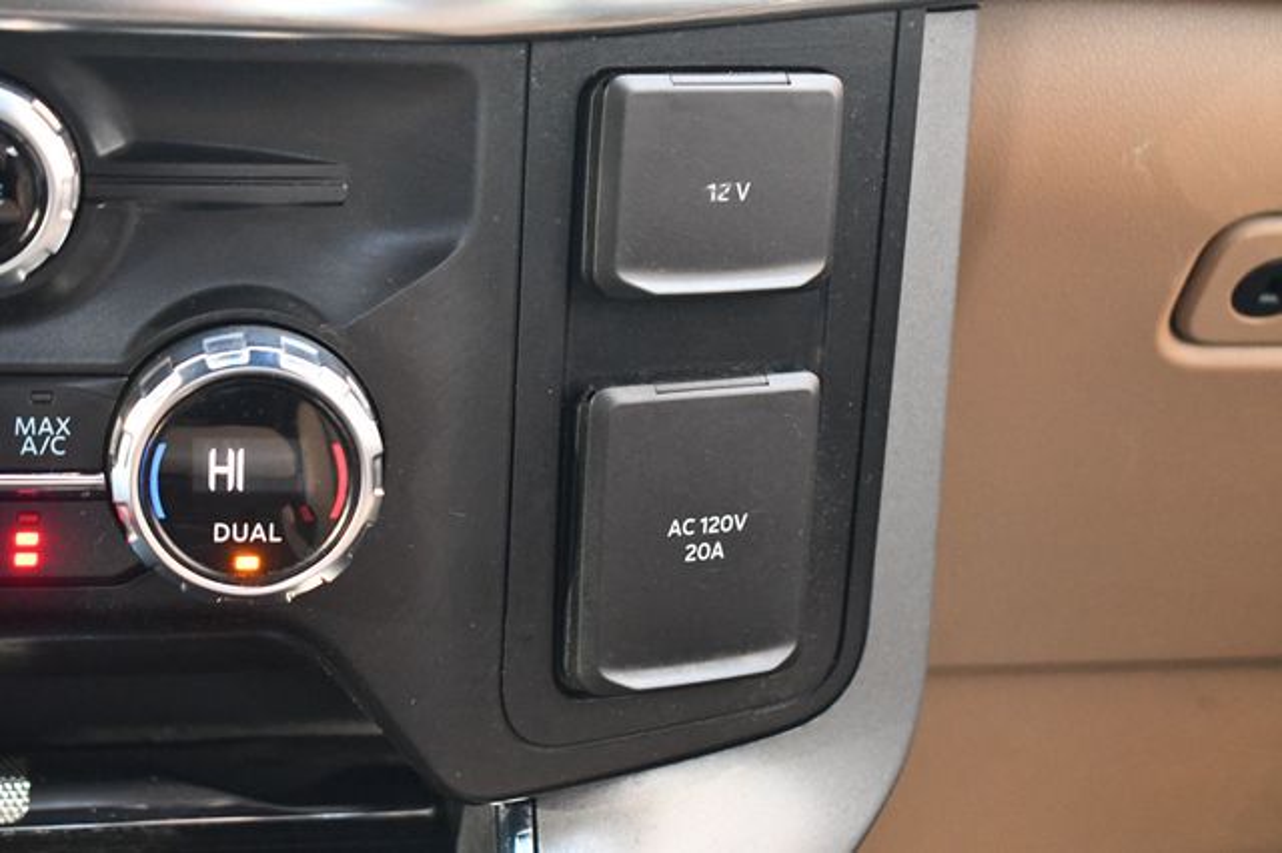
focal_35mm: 69
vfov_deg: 19.7
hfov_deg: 29.3
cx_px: 641
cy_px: 426
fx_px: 2456
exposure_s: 1/60
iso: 4500
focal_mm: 46
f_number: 5.3
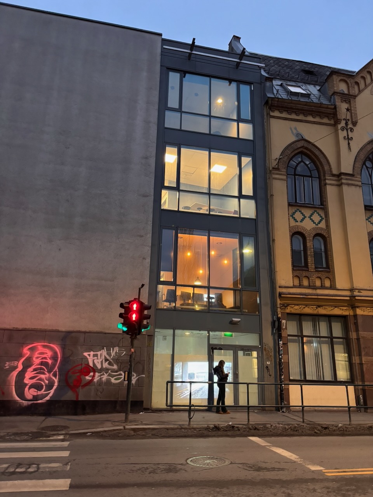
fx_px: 374
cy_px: 248
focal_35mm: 26
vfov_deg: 67.3
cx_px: 186
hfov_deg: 53.1
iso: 500
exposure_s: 1/33
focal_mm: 5.96
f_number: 1.6
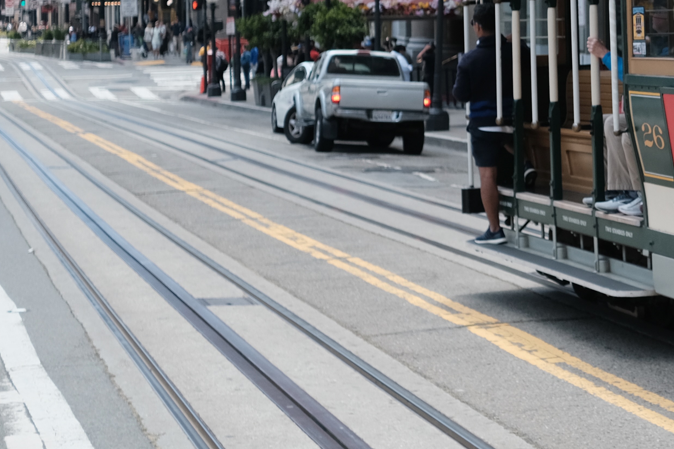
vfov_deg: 13.0
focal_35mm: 103
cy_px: -50
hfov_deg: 19.2
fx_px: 1928
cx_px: 704
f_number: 2.8
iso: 400
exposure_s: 1/1800
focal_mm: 27
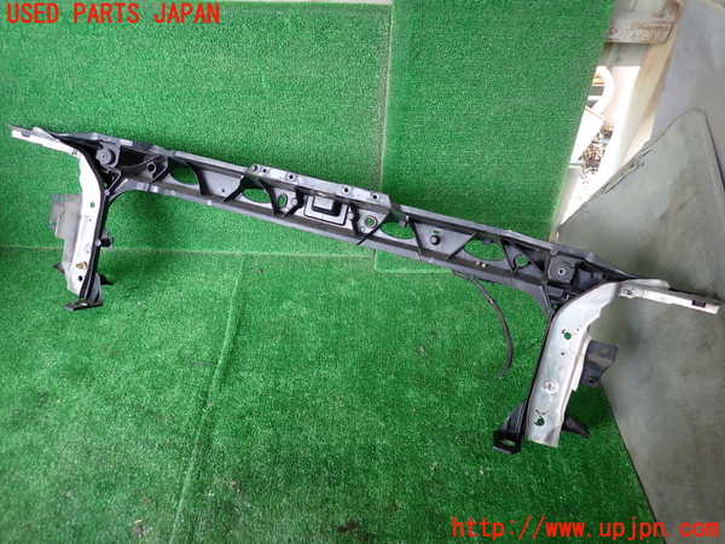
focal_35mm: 25
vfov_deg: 54.9
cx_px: 362
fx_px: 524
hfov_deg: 69.4
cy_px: 272
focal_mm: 4.5
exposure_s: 1/80
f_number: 2
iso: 200
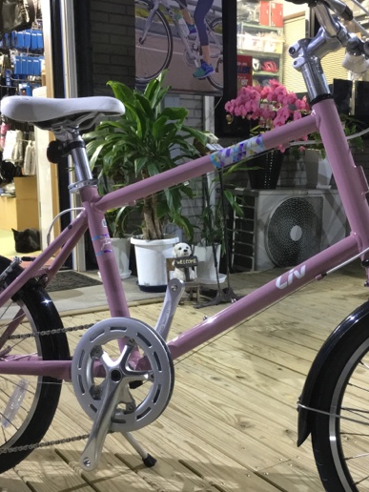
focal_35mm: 45
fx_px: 640
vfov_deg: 42.1
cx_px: 226
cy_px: 259
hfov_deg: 32.1
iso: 200
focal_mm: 4.15
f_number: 2.2
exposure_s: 1/17
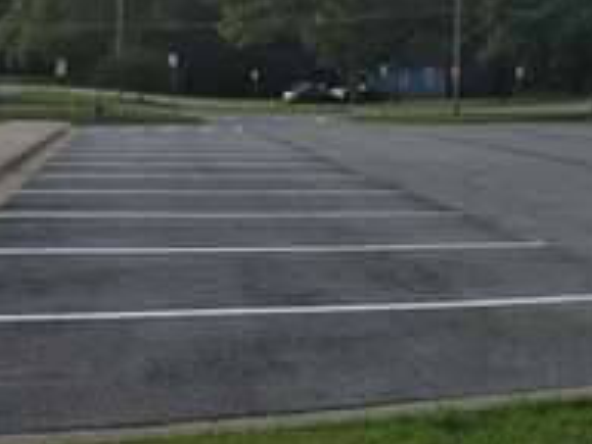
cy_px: 208
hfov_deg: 30.7
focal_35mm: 60
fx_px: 1027
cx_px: 537
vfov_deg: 24.4
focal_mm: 4.15
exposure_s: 1/530
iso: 25
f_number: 2.2
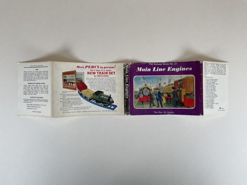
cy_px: 92
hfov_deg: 67.3
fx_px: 186
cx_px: 124
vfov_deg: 53.1
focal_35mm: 26
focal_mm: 4.2
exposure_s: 1/190
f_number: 1.6
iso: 32
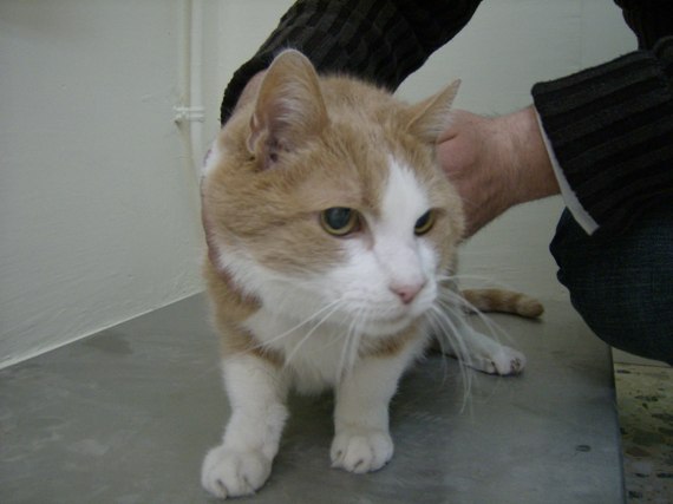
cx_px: 336
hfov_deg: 51.4
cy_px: 252
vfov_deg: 39.6
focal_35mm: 36
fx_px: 700
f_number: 2.8
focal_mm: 6
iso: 200
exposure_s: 1/31.2
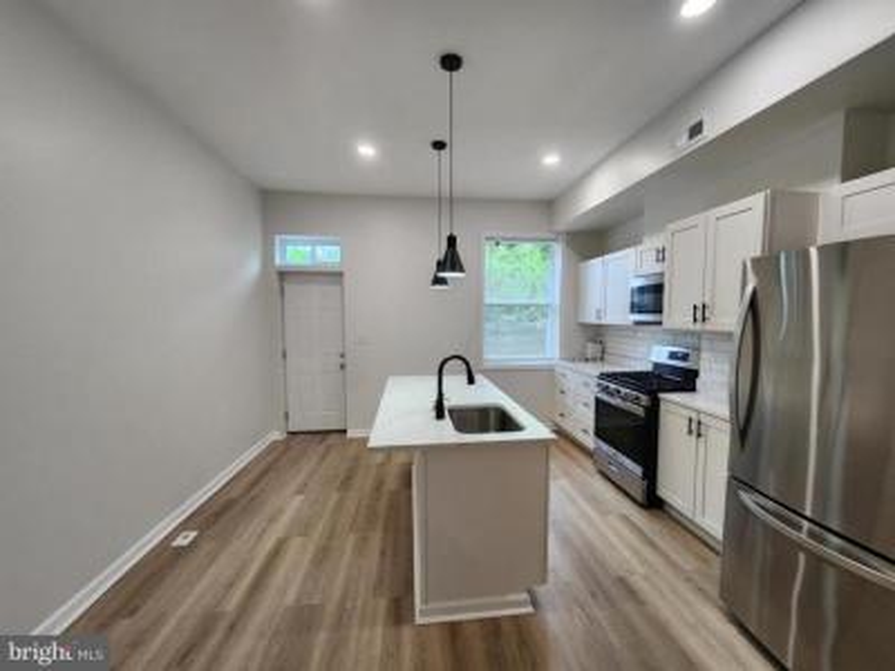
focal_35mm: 13
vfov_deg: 89.9
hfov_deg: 106.2
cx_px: 448
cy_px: 336
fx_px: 336
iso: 100
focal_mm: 2.2
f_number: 2.2
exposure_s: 1/60
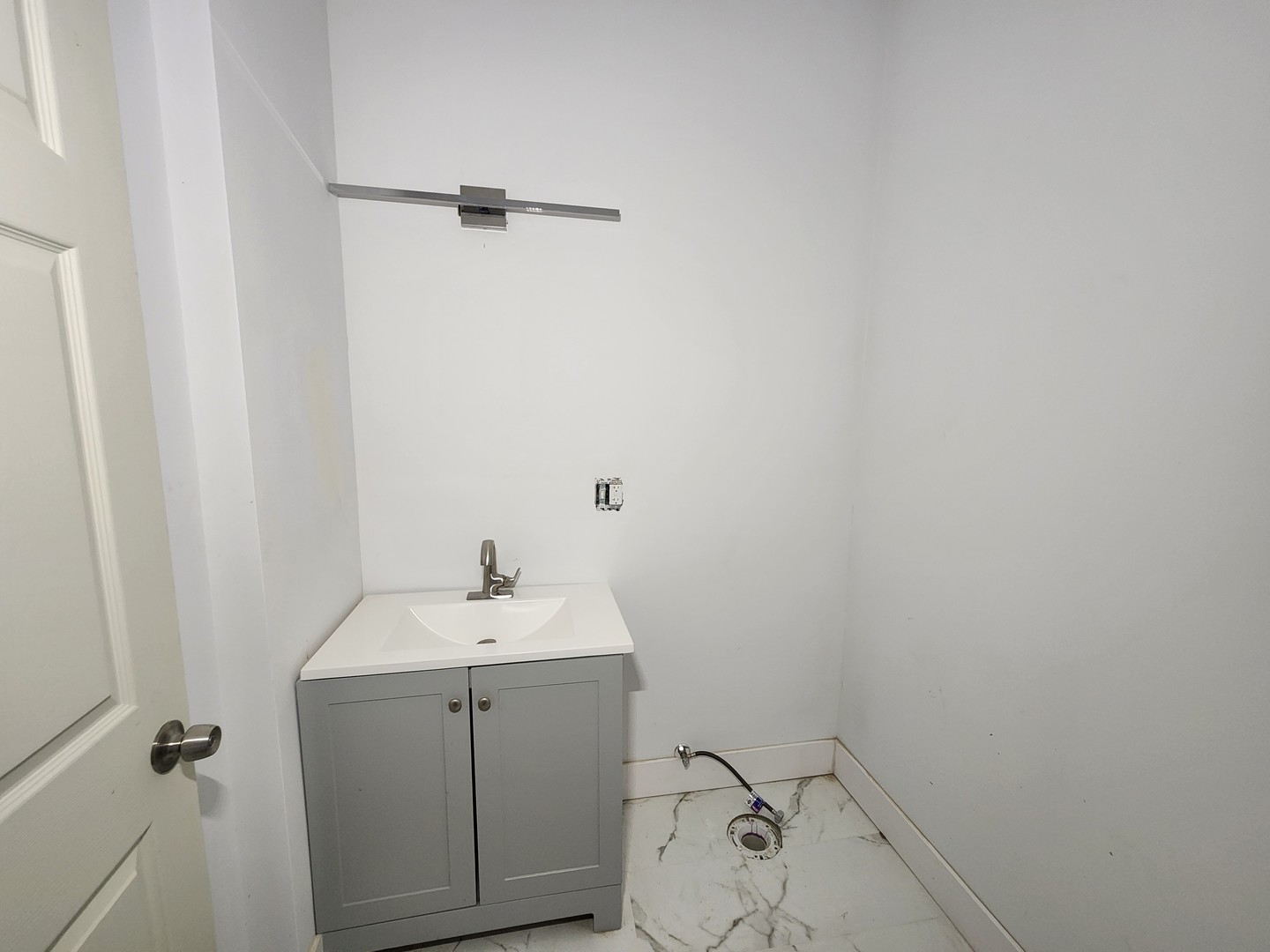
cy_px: 476
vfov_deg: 89.9
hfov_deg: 106.2
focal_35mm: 13
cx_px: 635
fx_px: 477
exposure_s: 1/30
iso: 320
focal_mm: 2.2
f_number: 2.2
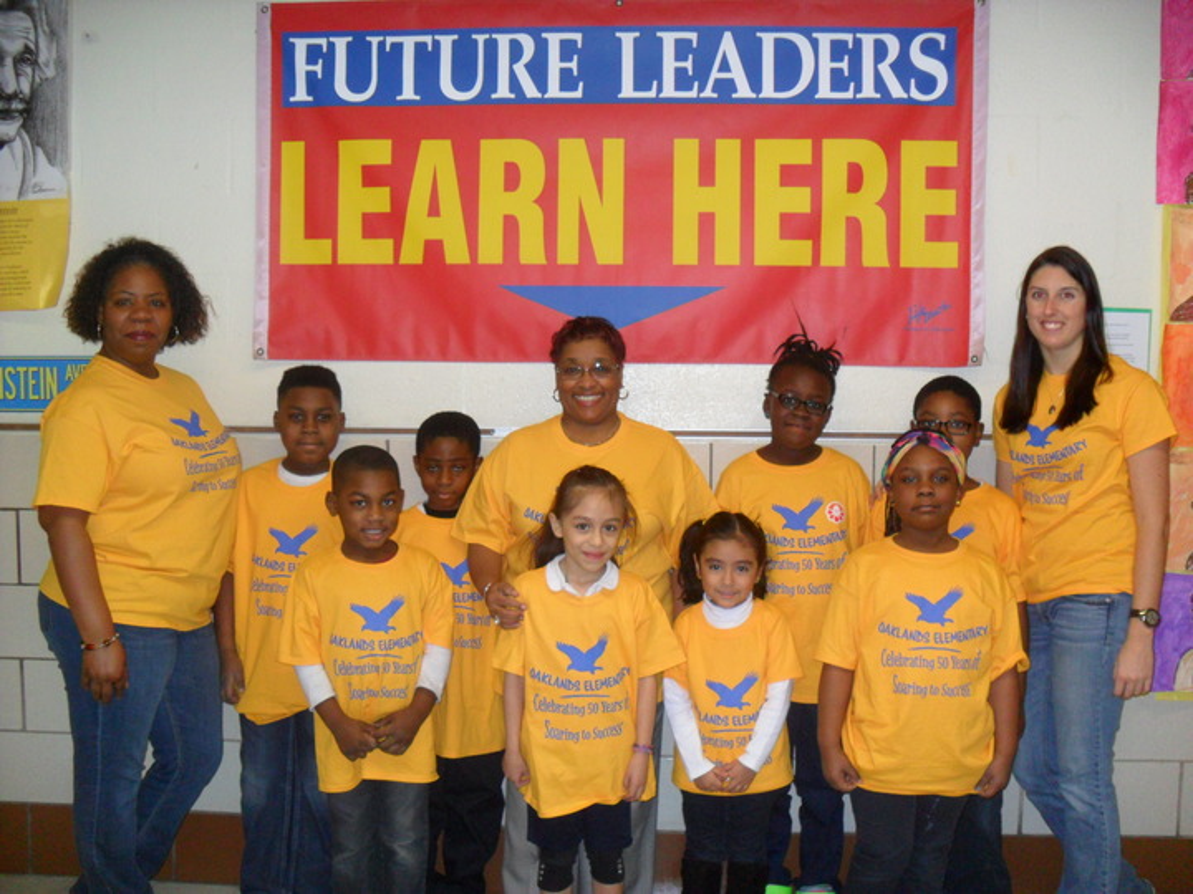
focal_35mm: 35
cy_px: 447
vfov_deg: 40.7
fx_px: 1206
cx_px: 596
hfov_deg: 52.6
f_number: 3
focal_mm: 6.3
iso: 200
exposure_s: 1/45
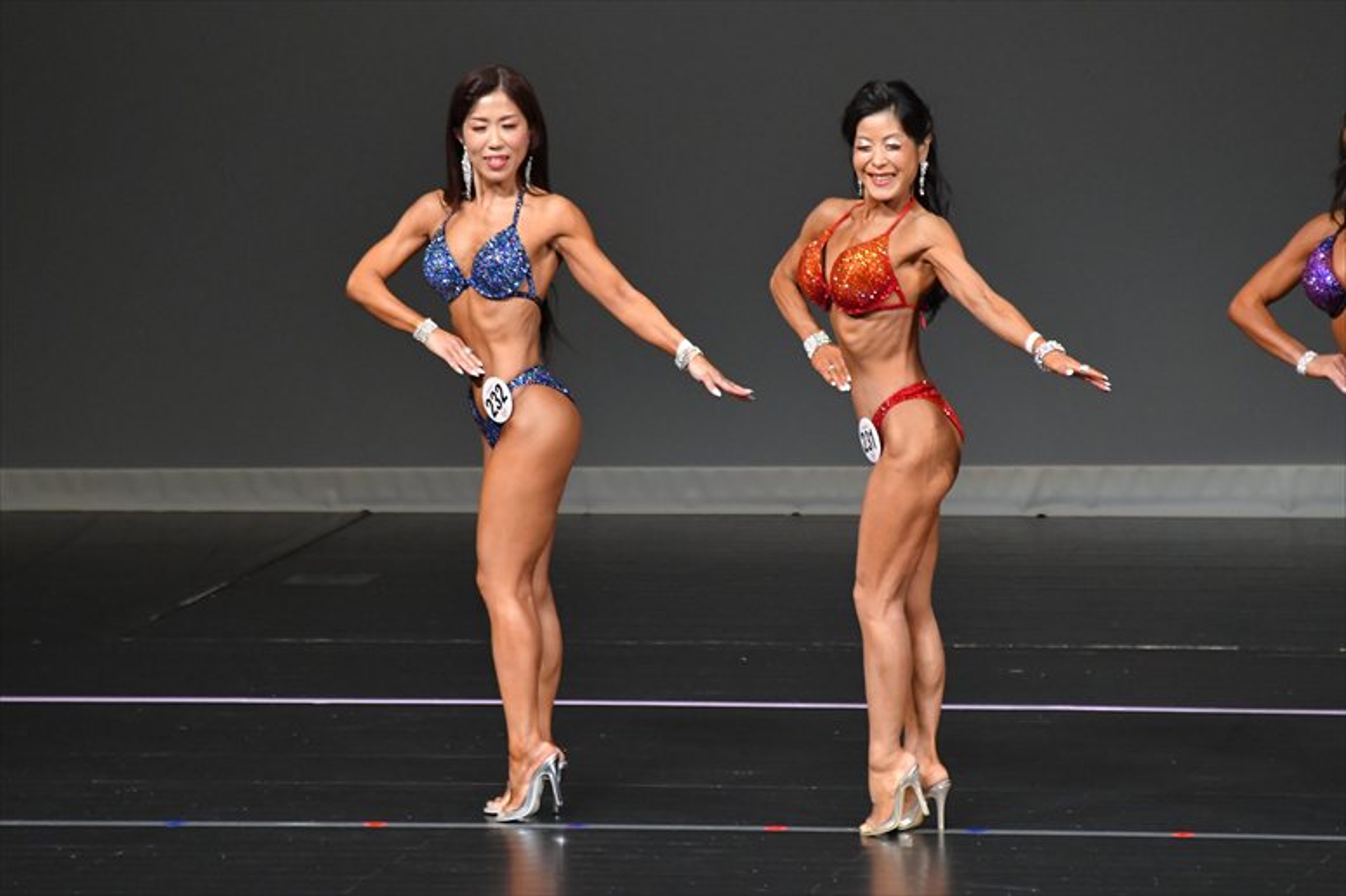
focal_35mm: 375
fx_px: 14014
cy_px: 448
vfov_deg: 3.7
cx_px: 673
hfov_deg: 5.5
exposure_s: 1/400
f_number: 5.6
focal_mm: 250
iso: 4000
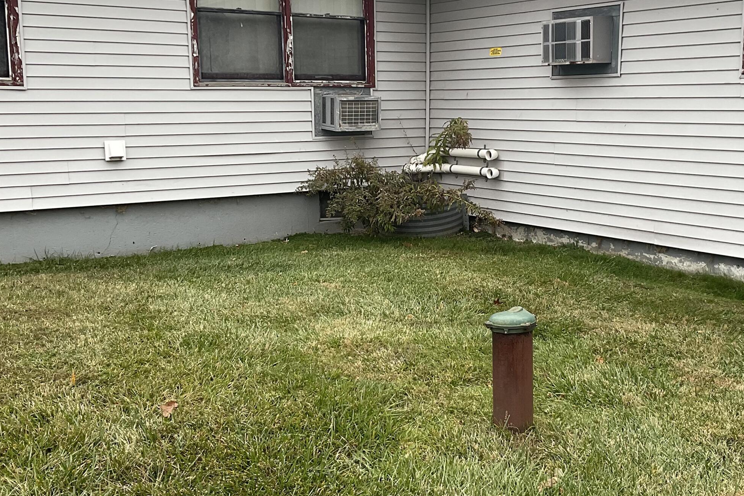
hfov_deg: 42.5
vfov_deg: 29.2
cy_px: 230
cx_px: 456
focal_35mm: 46
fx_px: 951
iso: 32
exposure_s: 1/122
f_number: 1.8
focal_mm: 3
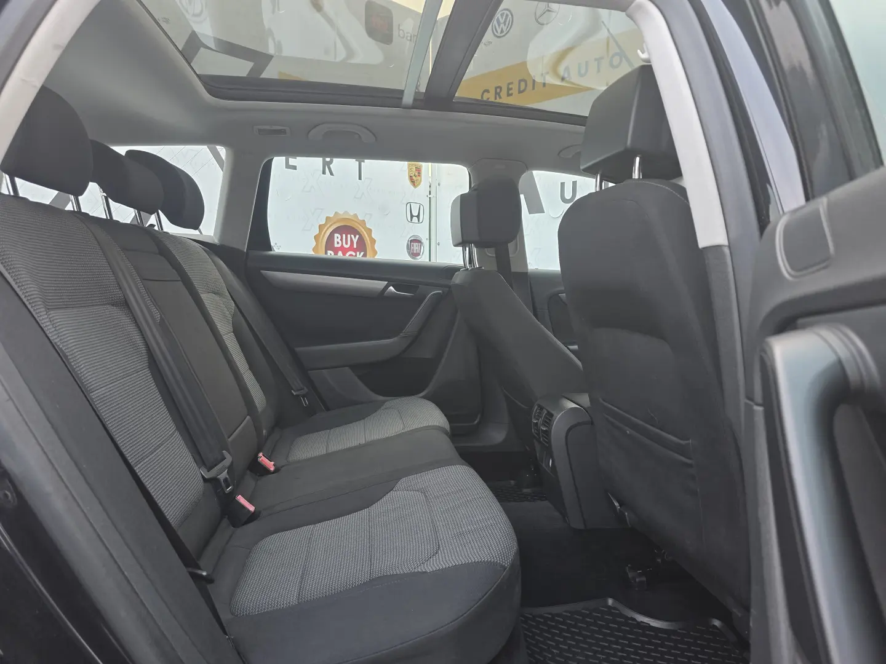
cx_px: 443
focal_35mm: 23
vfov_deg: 58.9
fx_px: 589
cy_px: 332
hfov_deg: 73.9
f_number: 1.7
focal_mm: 6.3
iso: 400
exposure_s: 1/200
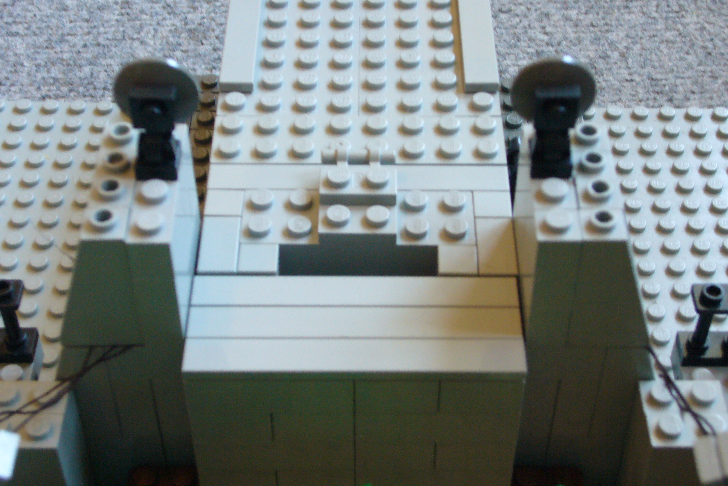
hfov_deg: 30.5
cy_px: 236
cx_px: 366
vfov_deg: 20.6
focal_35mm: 66
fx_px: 1335
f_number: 4.1
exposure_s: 1/13
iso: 200
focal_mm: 10.3
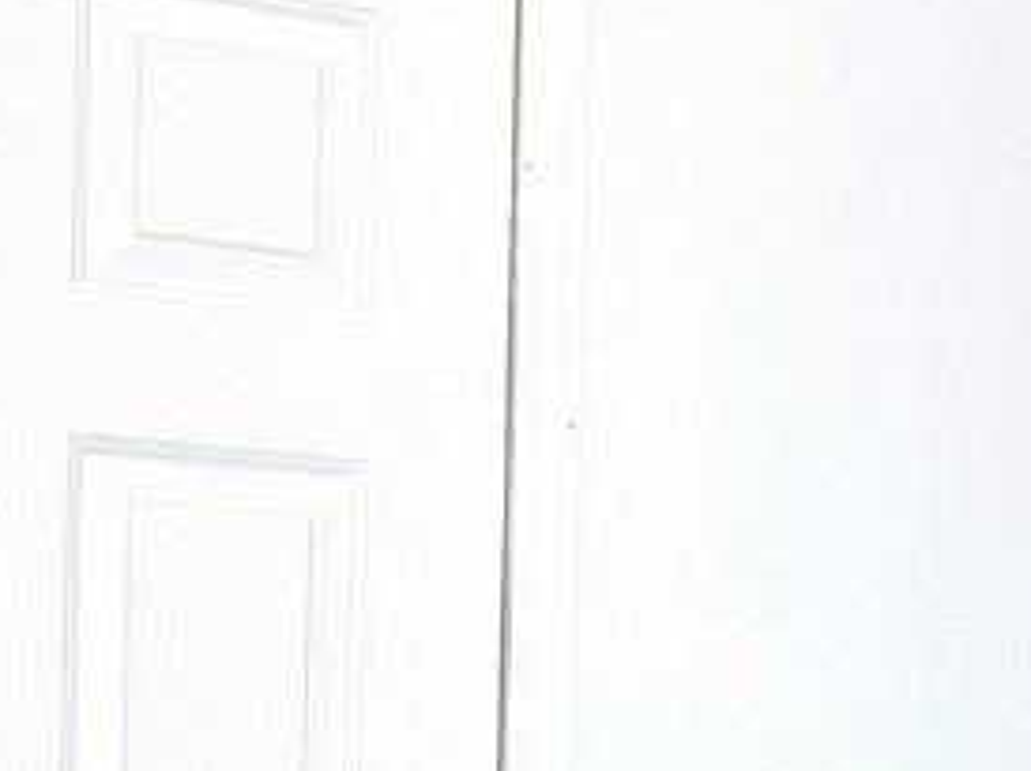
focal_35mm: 86
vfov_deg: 16.5
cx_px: 730
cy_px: 880
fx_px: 2559
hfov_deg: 22.6
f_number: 1.7
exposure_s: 1/120
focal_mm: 6.3
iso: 40
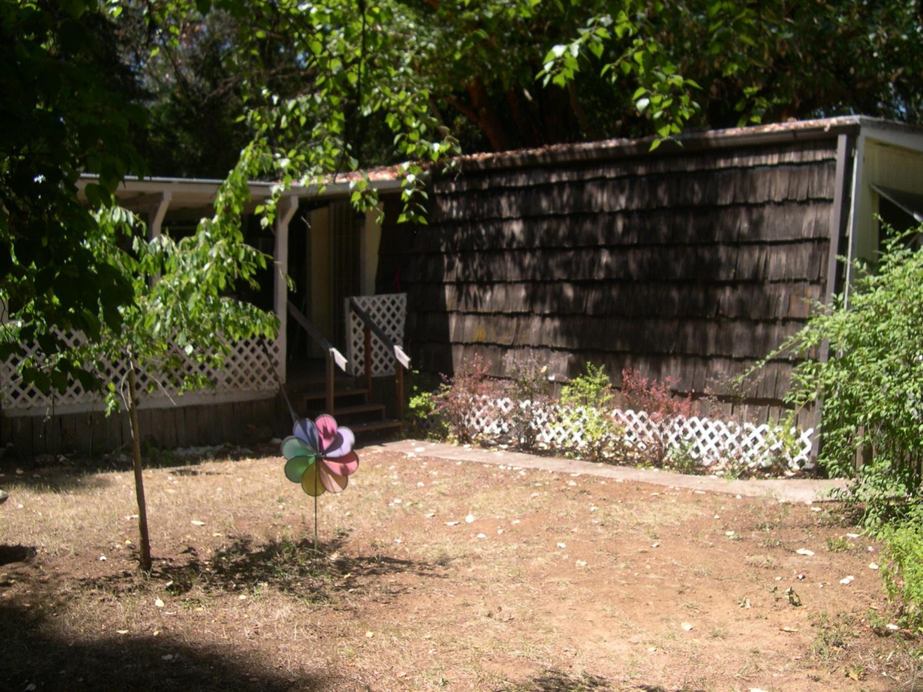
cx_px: 462
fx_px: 1013
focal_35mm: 38
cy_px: 346
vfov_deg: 37.7
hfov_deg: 49.0
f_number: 2.8
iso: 100
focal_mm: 8
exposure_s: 1/593
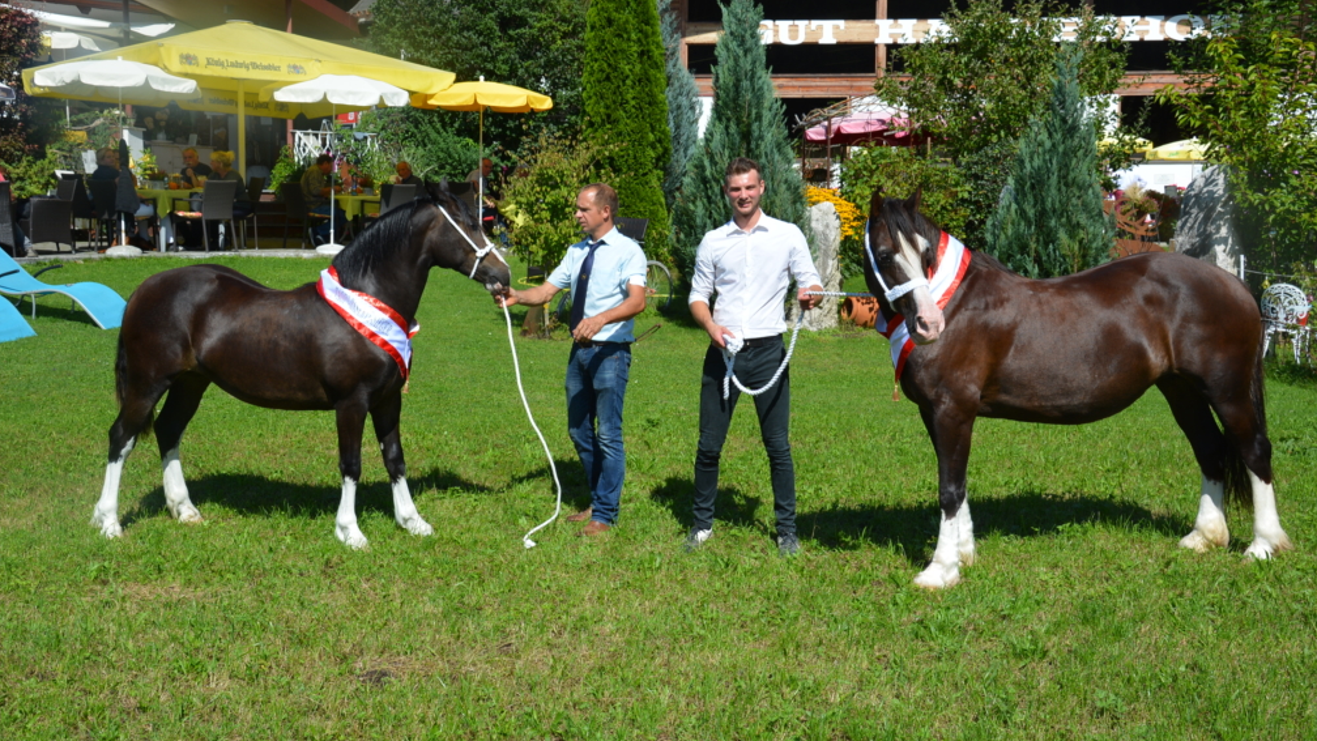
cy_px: 340
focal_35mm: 45
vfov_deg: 26.5
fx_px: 1571
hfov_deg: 45.5
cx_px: 669
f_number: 8
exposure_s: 1/250
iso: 110
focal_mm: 28
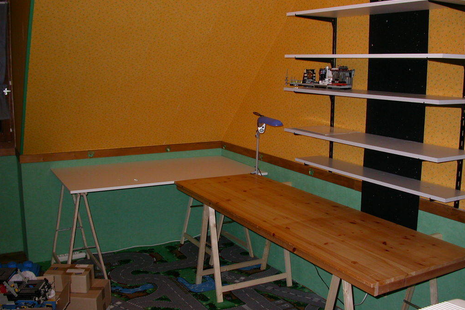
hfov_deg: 48.5
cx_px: 233
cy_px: 152
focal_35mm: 40
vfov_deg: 33.4
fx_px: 517
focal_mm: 7.85
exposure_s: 1/60
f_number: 2.6
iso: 100
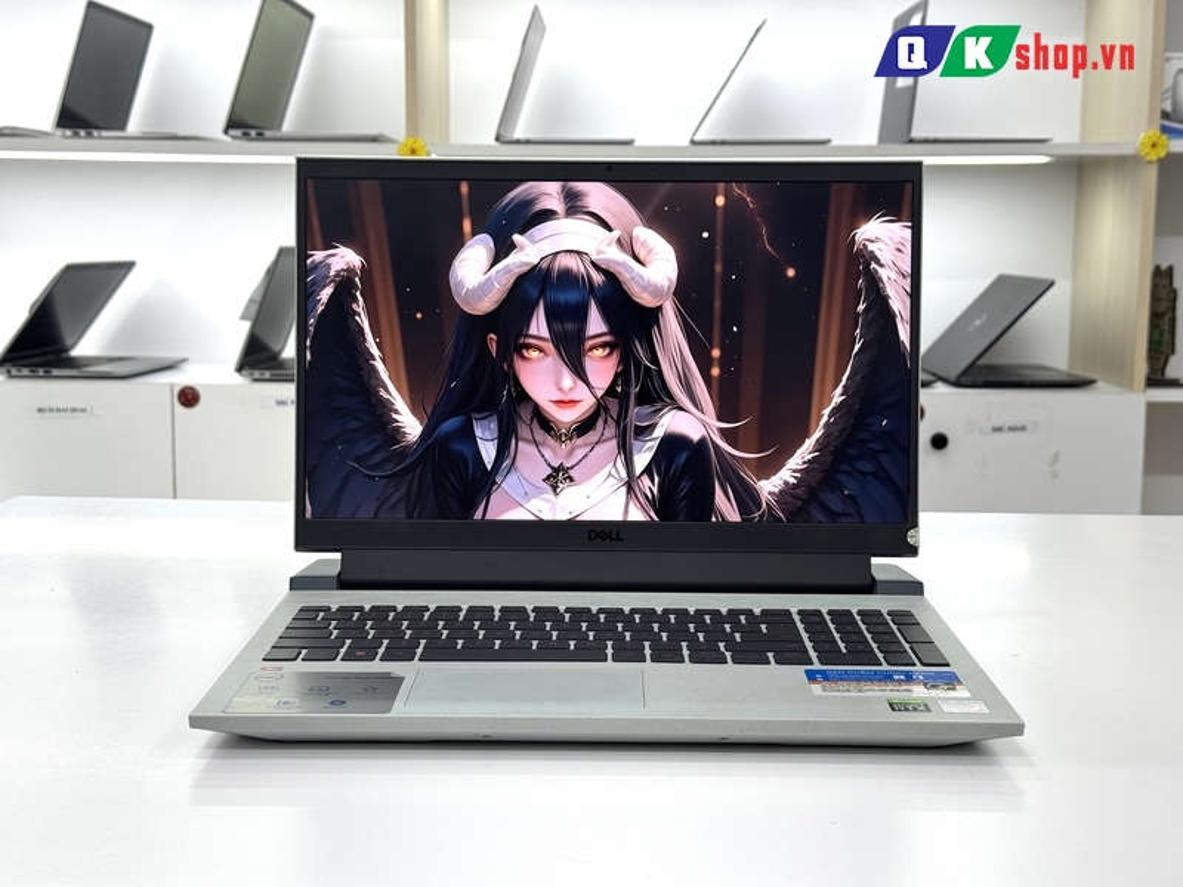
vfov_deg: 30.3
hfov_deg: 39.7
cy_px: 444
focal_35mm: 48
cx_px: 592
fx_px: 1640
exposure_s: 1/100
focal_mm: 6.76
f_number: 1.78
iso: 50
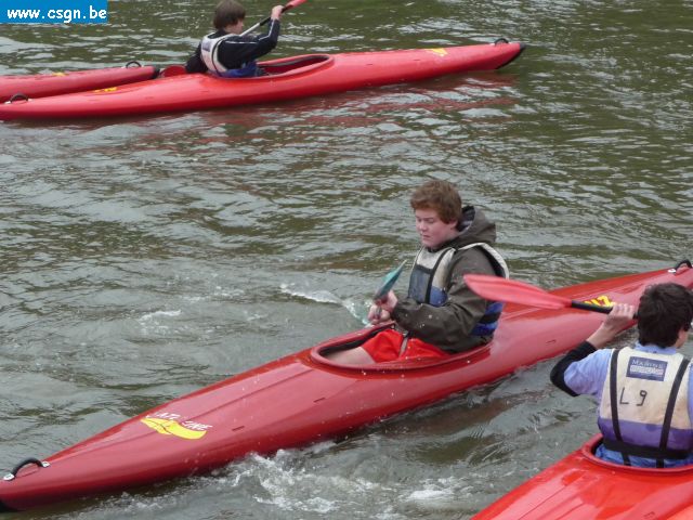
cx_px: 346
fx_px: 2282
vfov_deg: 13.0
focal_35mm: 114
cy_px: 260
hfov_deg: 17.3
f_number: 4.7
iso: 200
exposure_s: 1/160
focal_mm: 14.2
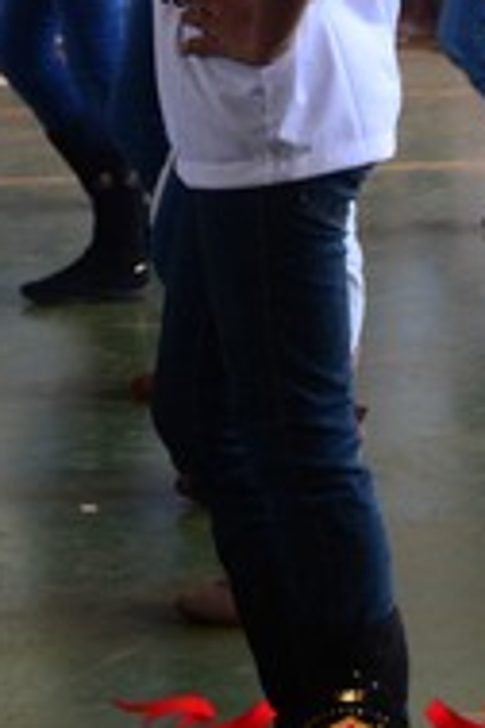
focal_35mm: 236
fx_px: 4769
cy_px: 73
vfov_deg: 8.7
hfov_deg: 5.8
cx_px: 62
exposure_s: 1/160
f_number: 6.3
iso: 400
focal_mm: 66
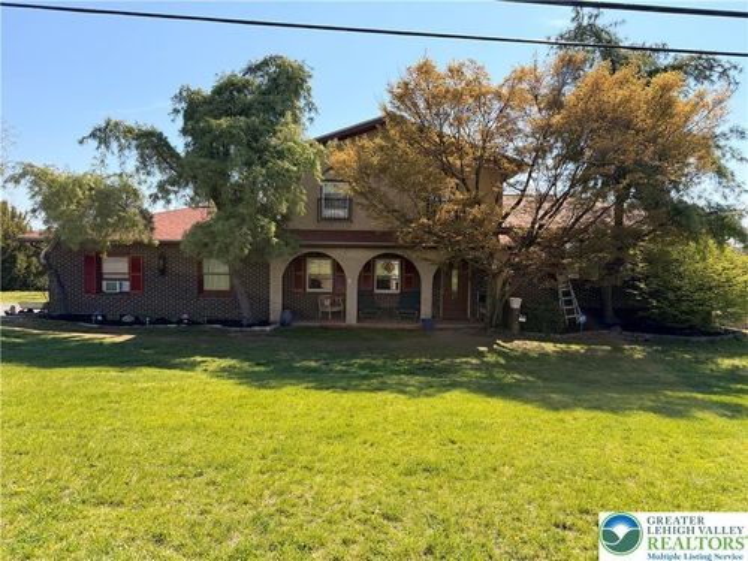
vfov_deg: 56.8
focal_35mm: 24
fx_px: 519
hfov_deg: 71.6
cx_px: 374
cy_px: 280
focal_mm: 6.76
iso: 100
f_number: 1.78
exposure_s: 1/2299
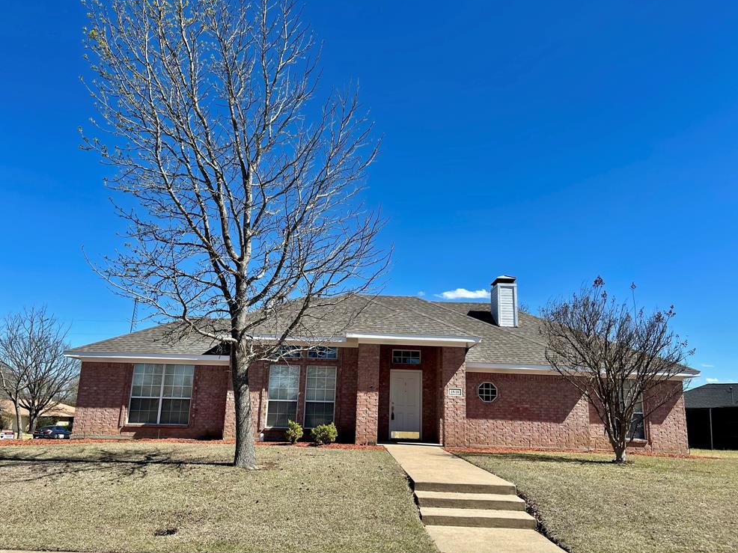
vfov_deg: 51.3
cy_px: 276
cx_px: 371
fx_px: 575
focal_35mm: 27
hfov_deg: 65.3
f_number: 1.6
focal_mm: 5.1
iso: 32
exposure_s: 1/3663
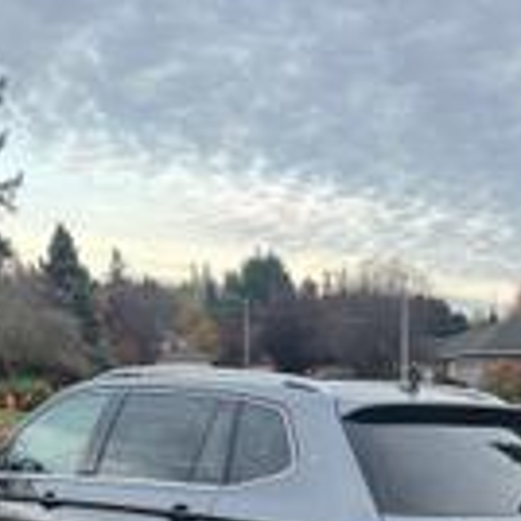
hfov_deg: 26.1
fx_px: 1107
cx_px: 397
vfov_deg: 24.4
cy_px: 599
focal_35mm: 65
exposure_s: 1/122
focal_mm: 5.1
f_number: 1.6
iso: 40
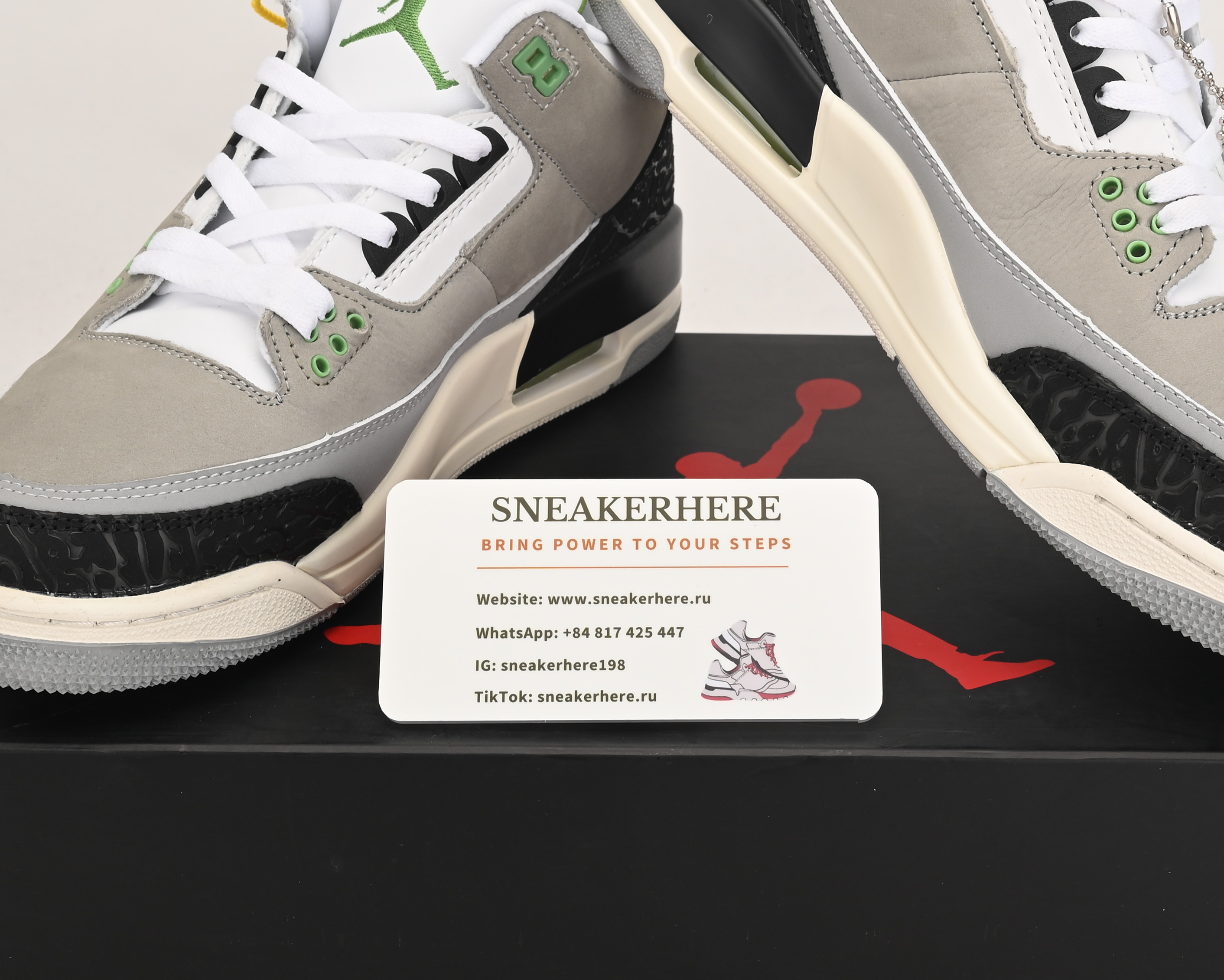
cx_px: 758
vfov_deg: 20.7
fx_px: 2681
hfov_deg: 25.7
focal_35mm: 74
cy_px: 385
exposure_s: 1/200
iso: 100
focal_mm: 37
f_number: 13
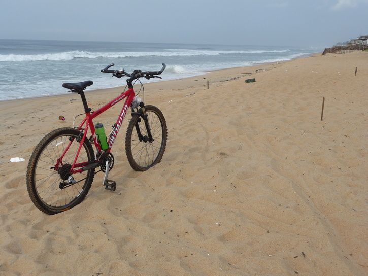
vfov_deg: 36.0
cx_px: 184
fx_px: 425
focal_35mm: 40
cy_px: 138
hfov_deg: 46.8
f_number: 3.9
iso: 100
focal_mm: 6.7
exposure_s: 1/800
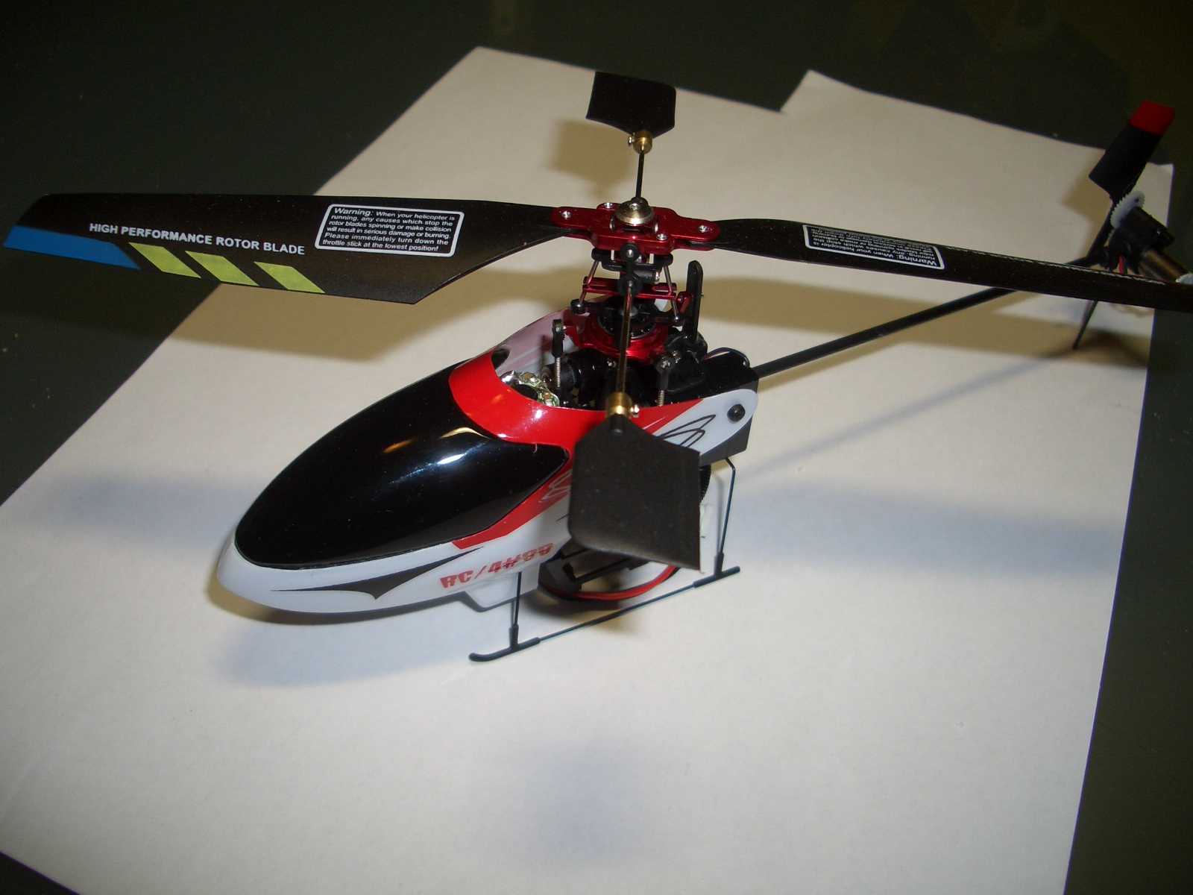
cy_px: 448
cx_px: 596
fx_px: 1206
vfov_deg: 40.7
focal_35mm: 35
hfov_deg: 52.6
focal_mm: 5.8
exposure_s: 1/60
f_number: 2.6
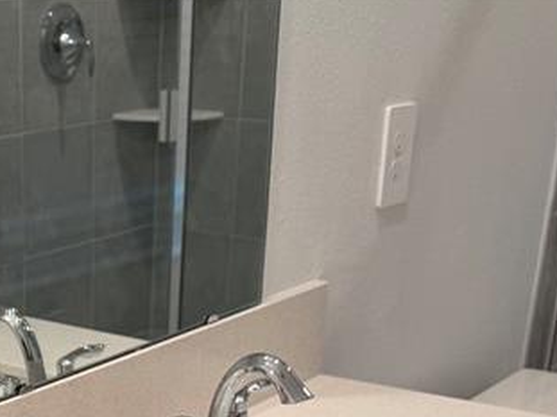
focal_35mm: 79
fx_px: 1271
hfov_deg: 24.3
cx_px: 95
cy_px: 678
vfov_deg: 16.5
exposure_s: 1/120
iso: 80
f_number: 1.78
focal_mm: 6.76
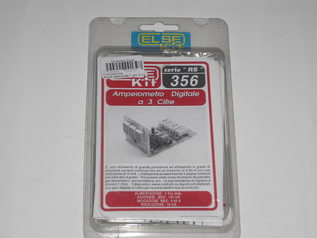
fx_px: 714
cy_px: 119
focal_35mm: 78
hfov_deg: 25.0
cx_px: 158
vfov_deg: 18.9
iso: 100
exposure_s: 1/60
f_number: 4.2
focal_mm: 12.8
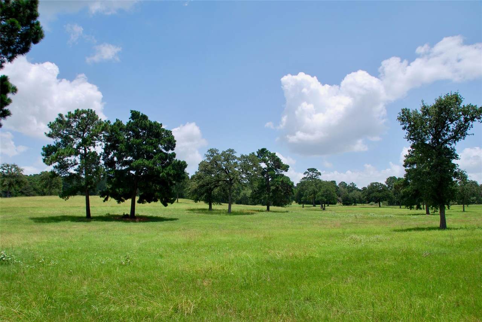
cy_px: 161
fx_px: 362
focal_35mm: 27
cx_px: 241
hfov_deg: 67.3
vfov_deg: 48.0
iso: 100
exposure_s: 1/250
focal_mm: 18
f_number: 8
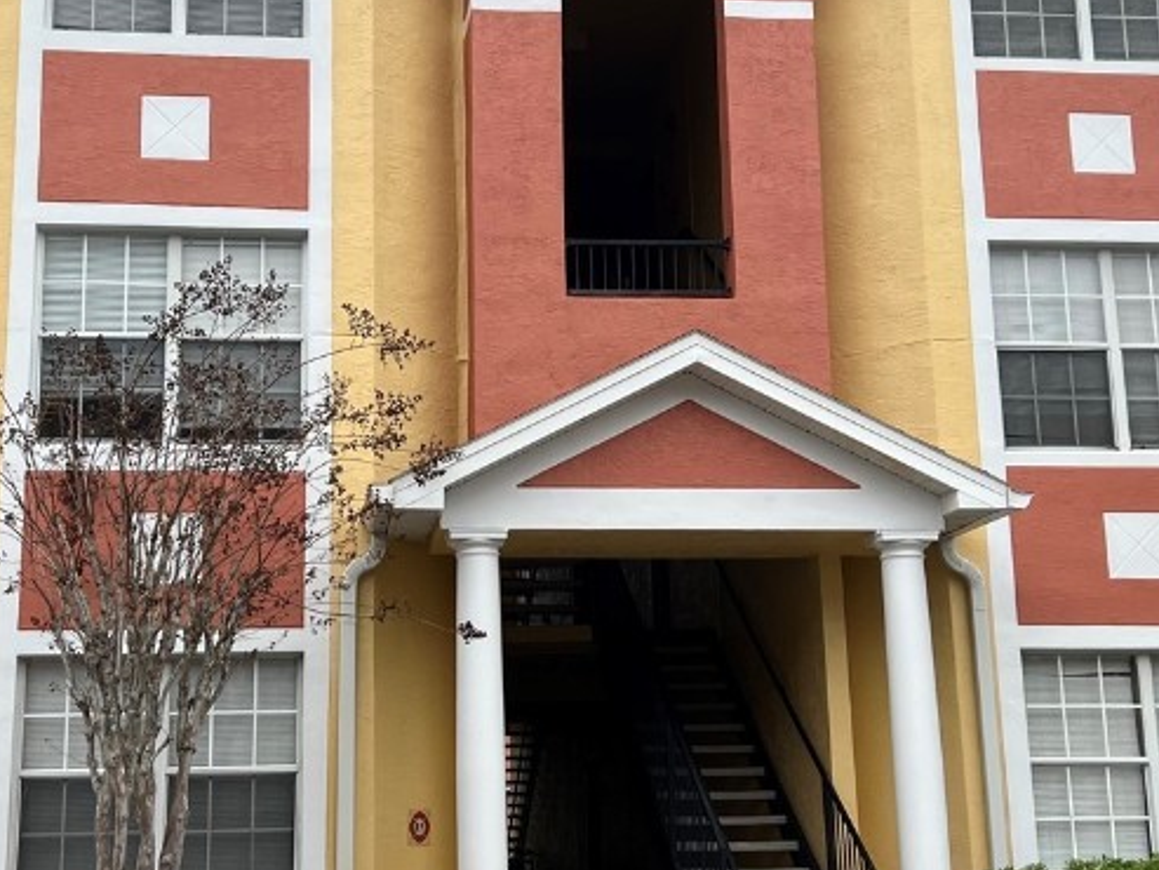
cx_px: 482
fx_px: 1808
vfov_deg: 27.0
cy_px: 419
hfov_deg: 35.4
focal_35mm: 54
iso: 50
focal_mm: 5.7
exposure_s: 1/859
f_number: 1.5
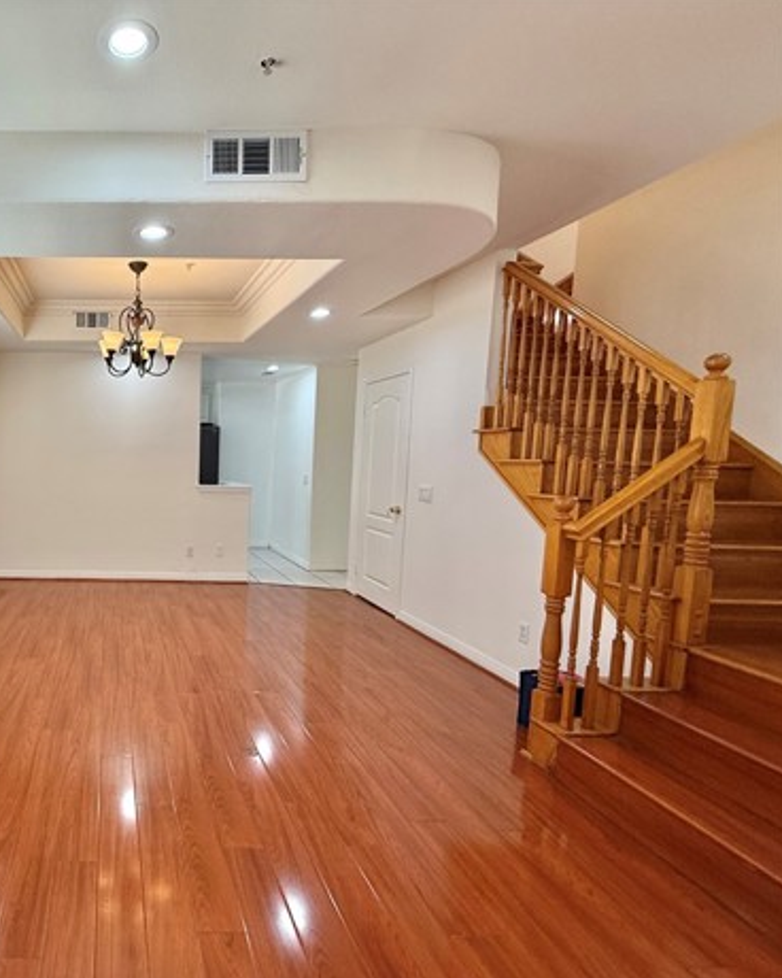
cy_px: 504
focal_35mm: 19
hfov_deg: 61.9
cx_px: 108
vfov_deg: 83.3
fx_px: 550
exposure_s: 1/120
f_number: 2.2
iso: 100
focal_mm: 2.22
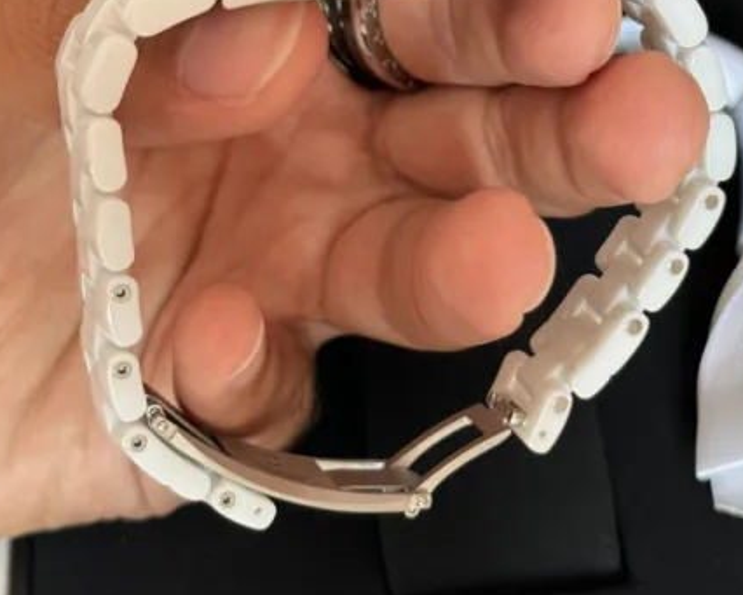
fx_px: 1936
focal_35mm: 88
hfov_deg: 21.7
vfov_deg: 17.4
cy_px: 185
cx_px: 420
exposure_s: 1/60
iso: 250
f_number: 1.78
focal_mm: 6.76
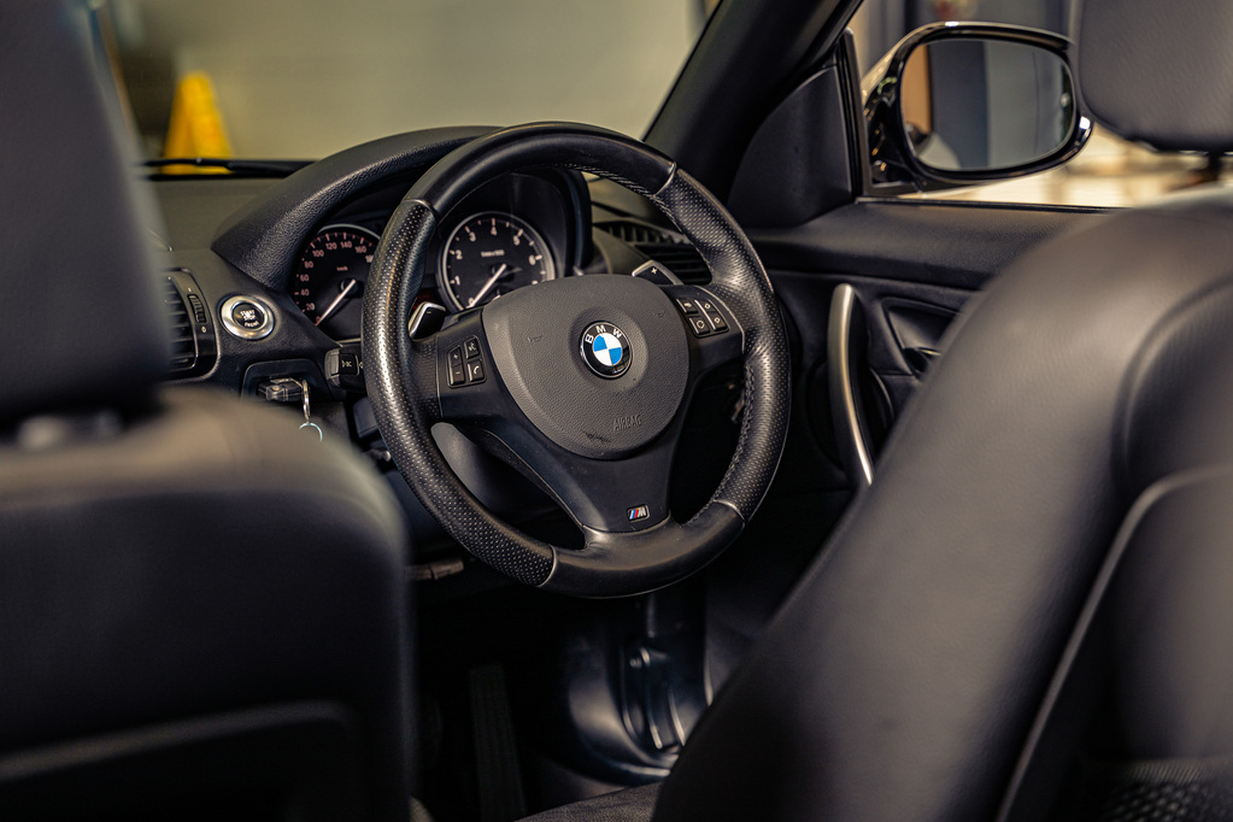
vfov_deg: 20.3
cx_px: 616
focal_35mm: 67
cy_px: 411
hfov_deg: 30.1
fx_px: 2295
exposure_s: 1/160
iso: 160
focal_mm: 67
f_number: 3.5
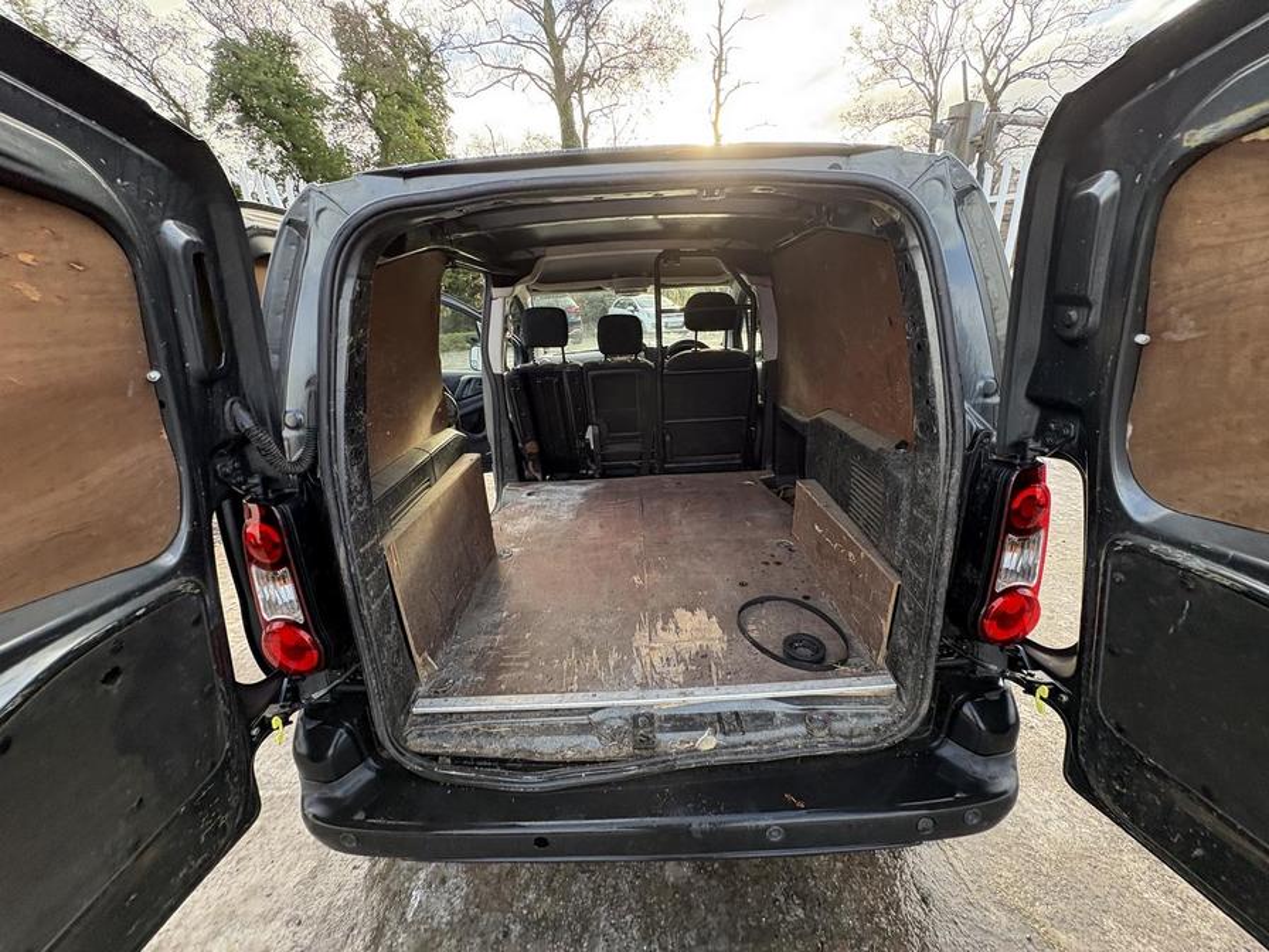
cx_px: 634
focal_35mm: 14
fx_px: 513
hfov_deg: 102.1
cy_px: 476
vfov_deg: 85.7
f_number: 2.2
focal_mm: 2.22
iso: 125
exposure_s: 1/135
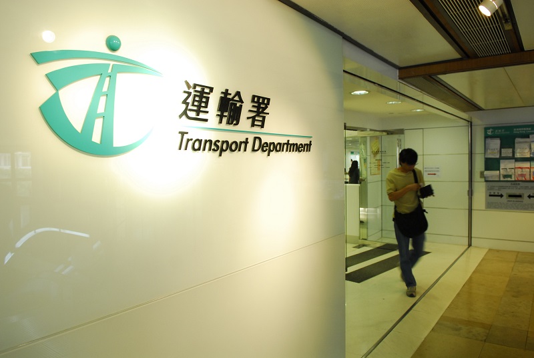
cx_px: 267
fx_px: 379
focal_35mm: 26
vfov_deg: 50.6
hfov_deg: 70.3
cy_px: 179
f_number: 4
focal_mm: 17
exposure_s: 1/20
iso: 500
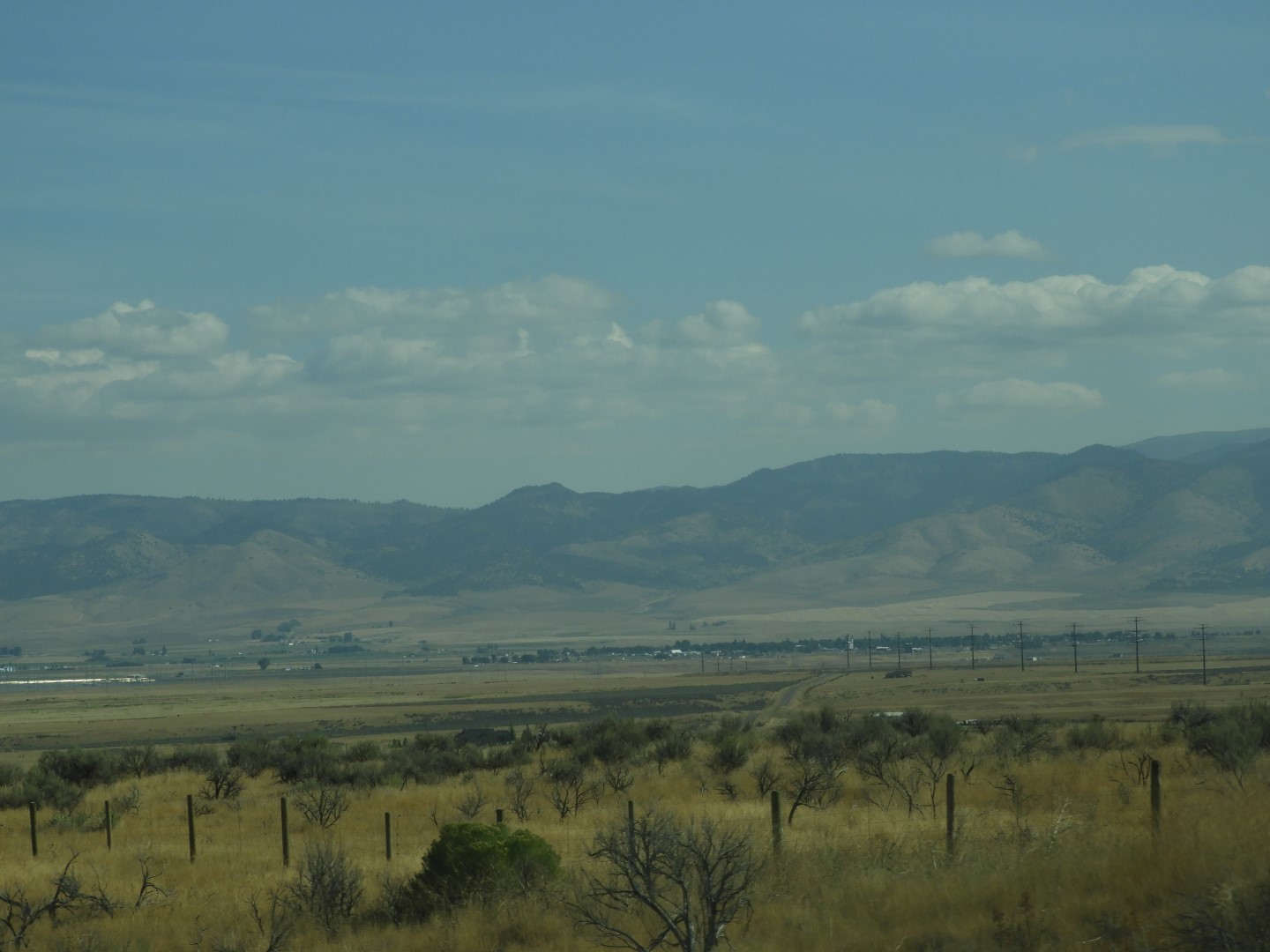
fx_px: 4219
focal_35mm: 115
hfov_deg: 17.1
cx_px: 635
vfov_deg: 12.9
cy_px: 476
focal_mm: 20.6
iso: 100
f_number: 5
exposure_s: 1/1000
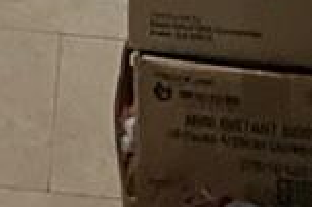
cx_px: -162
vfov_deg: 5.0
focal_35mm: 205
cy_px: -918
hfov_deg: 9.7
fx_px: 1775
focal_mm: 5.1
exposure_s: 1/30
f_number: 1.6
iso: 640
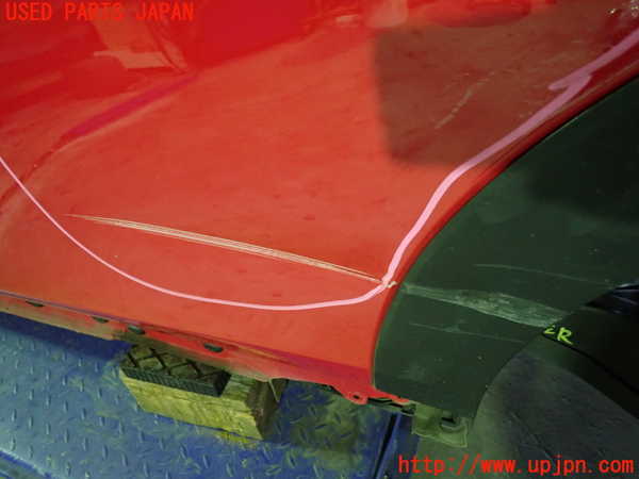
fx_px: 461
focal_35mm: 25
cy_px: 240
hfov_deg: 69.4
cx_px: 320
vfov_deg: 54.9
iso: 800
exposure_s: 1/25
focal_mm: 4.5
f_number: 2
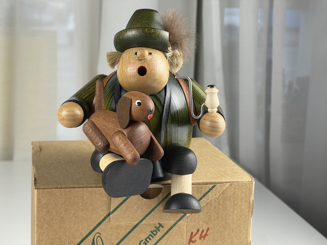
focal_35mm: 64
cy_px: 122
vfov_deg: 22.9
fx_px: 605
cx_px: 164
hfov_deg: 30.3
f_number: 2.2
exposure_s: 1/100
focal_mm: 7.5
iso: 64
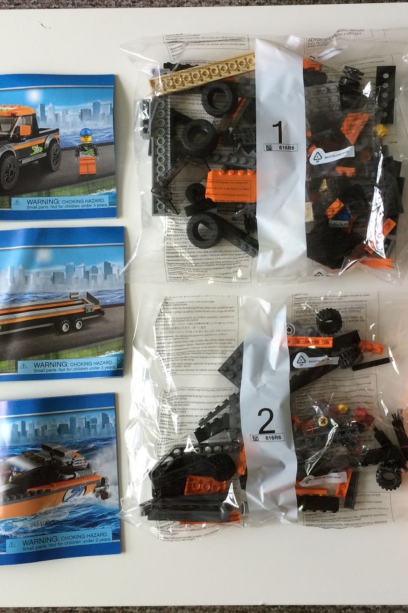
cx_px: 266
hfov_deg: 32.4
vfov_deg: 47.4
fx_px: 697
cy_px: 304
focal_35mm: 41
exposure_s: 1/30
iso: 80
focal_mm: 4.15
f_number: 2.2
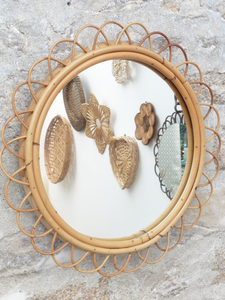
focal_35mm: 51
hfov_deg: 28.6
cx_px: 112
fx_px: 442
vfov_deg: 37.5
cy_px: 150
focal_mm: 9
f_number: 8
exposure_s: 1/13
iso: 125
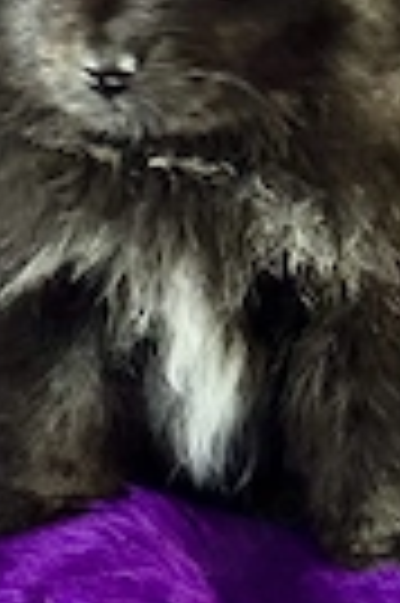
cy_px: 202
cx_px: 180
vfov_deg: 13.8
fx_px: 2490
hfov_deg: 9.2
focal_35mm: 149
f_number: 1.78
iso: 1600
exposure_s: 1/15
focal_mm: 6.76
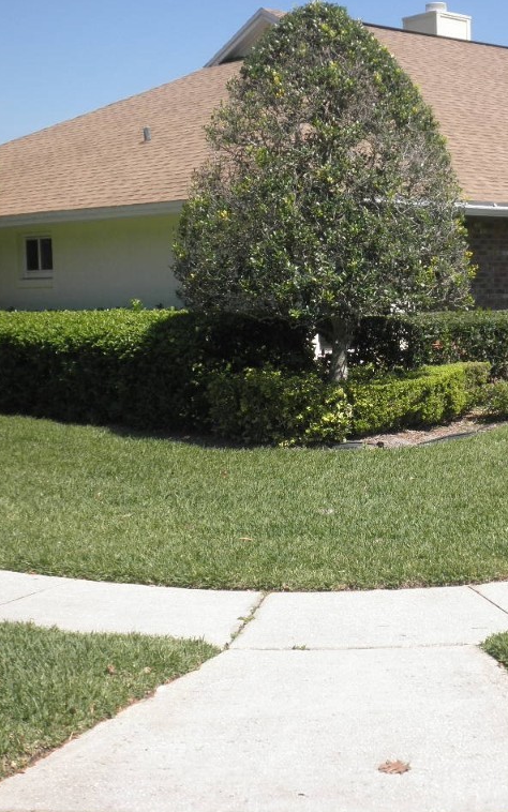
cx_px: 357
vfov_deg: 32.5
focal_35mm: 63
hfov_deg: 20.5
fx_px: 1395
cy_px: 409
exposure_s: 1/80
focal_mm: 7.9
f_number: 9.6
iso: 64
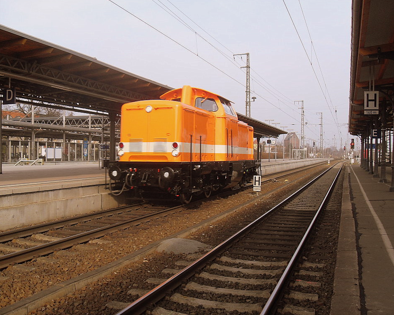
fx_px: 420
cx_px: 198
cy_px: 159
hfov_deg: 50.3
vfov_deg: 41.1
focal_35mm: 36
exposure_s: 1/90
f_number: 7
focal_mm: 6.3
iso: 80
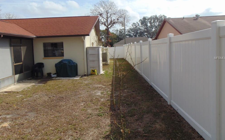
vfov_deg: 45.8
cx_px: 113
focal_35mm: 27
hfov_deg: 68.4
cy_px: 58
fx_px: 166
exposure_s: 1/320
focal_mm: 4.5
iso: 80
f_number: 7.7
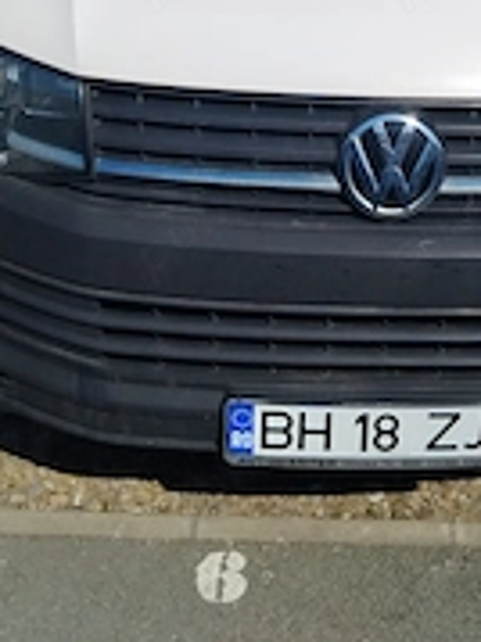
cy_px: -29
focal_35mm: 58
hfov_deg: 24.8
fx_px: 1076
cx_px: 377
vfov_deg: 30.4
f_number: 1.8
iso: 100
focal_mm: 4.25
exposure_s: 1/3111
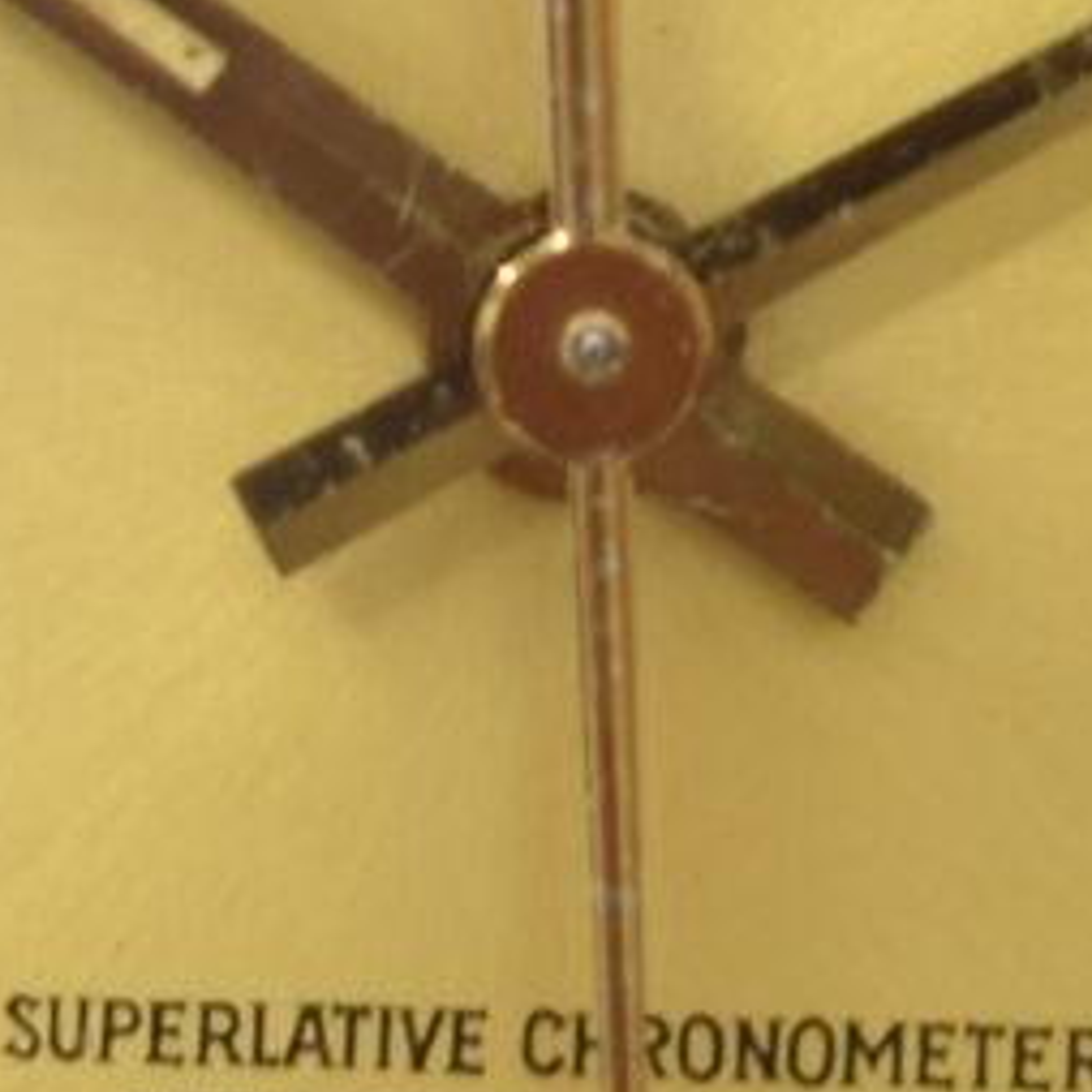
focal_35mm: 1156
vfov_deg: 1.5
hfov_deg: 1.5
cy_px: 277
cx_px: -193
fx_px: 41258
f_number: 5
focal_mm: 90
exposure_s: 1/10
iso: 100
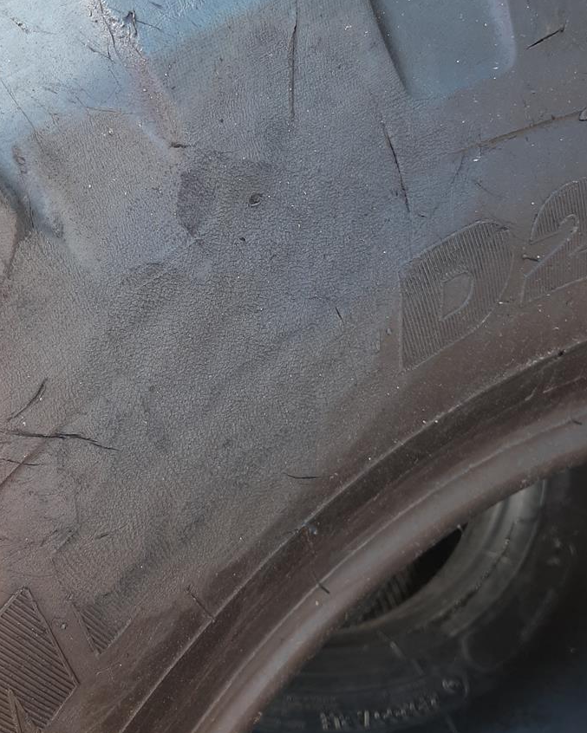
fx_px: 782
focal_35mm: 36
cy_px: 294
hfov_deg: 40.9
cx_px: 220
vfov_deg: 50.0
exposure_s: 1/100
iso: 50
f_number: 1.7
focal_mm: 3.93
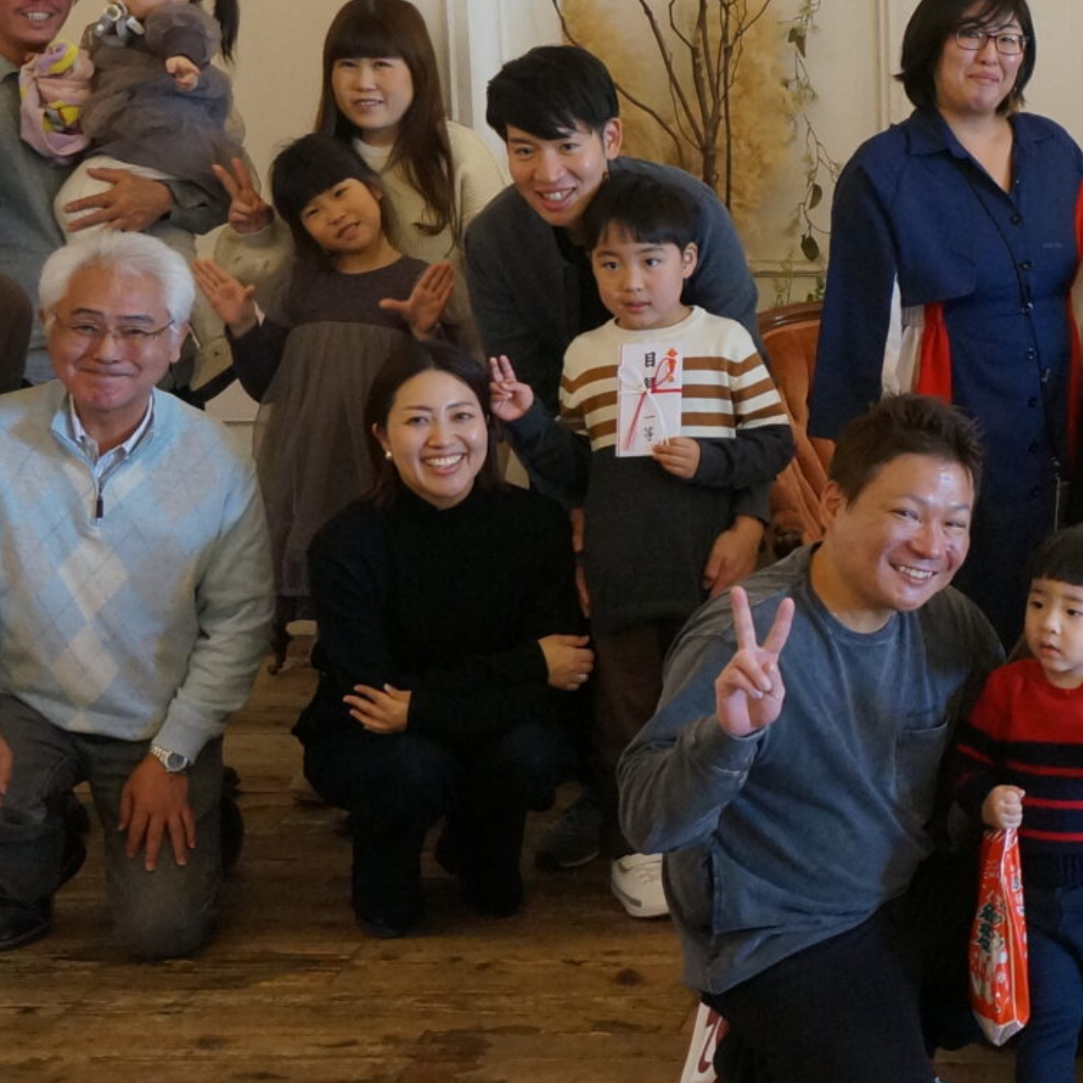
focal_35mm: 73
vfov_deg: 23.5
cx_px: 1255
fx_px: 2599
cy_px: 402
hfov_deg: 22.0
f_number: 6.3
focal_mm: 17
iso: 800
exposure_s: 1/60
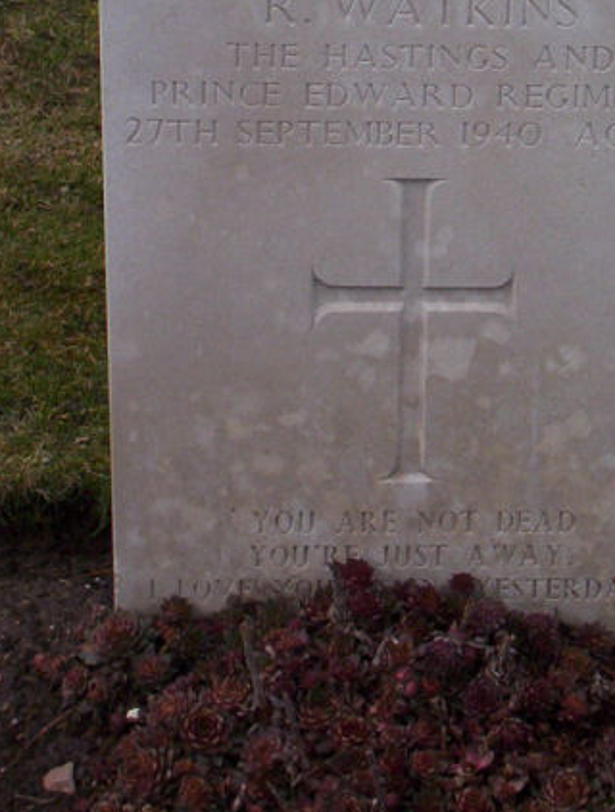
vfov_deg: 12.8
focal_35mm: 152
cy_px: 82
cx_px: 381
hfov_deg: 9.8
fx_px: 3581
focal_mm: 10.76
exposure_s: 1/516
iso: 100
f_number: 3.62
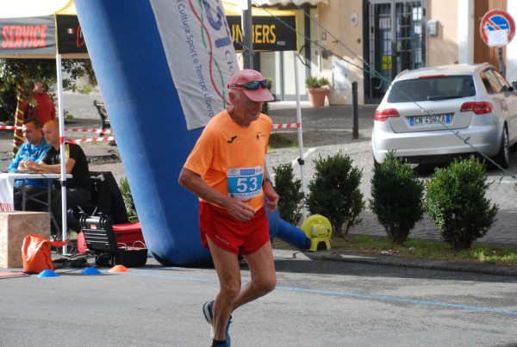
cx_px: 258
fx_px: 1619
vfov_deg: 12.2
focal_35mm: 112
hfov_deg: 18.1
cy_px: 174
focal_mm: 75
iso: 1000
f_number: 5.6
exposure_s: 1/1600
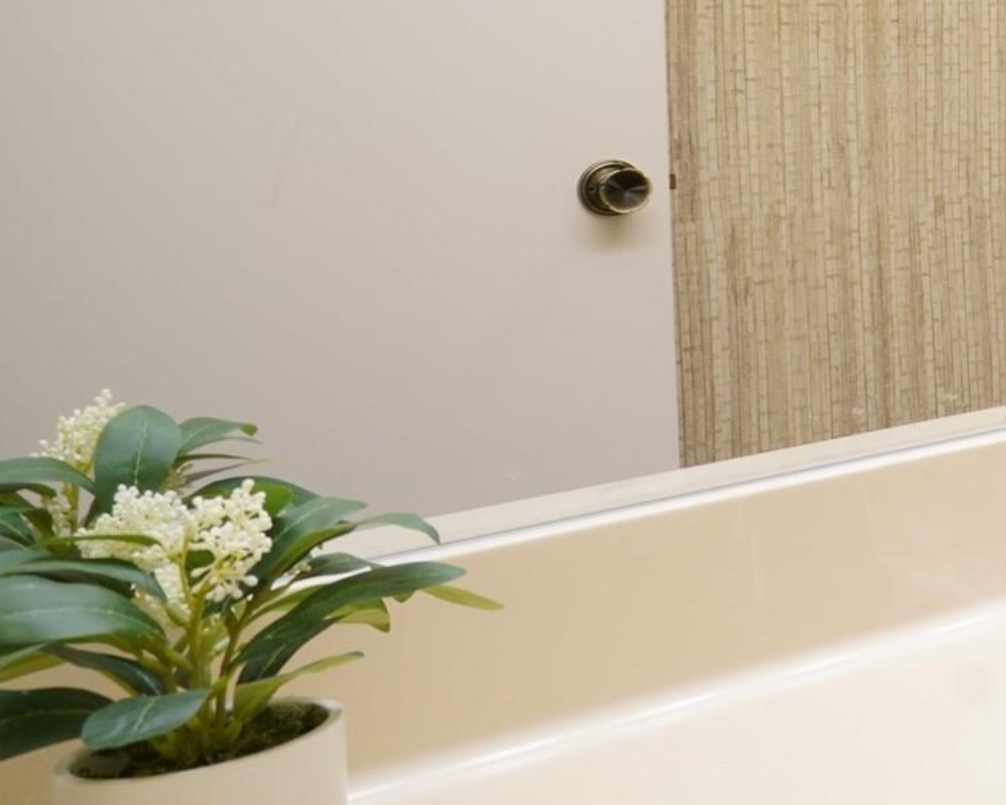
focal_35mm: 61
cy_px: -18
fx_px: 1816
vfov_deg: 23.8
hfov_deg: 19.3
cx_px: 1973
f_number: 7.1
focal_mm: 16
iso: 400
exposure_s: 1/8
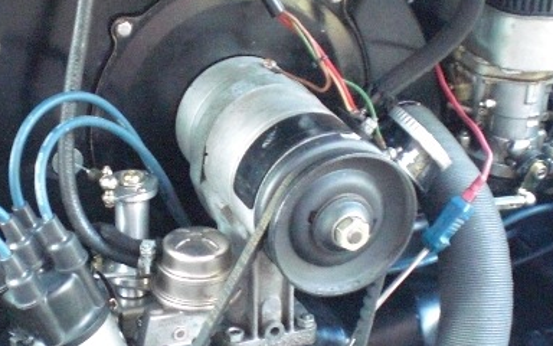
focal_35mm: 84
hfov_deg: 24.5
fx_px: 1266
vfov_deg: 15.5
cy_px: 213
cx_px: 174
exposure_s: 1/100
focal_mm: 6.3
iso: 800
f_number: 3.1
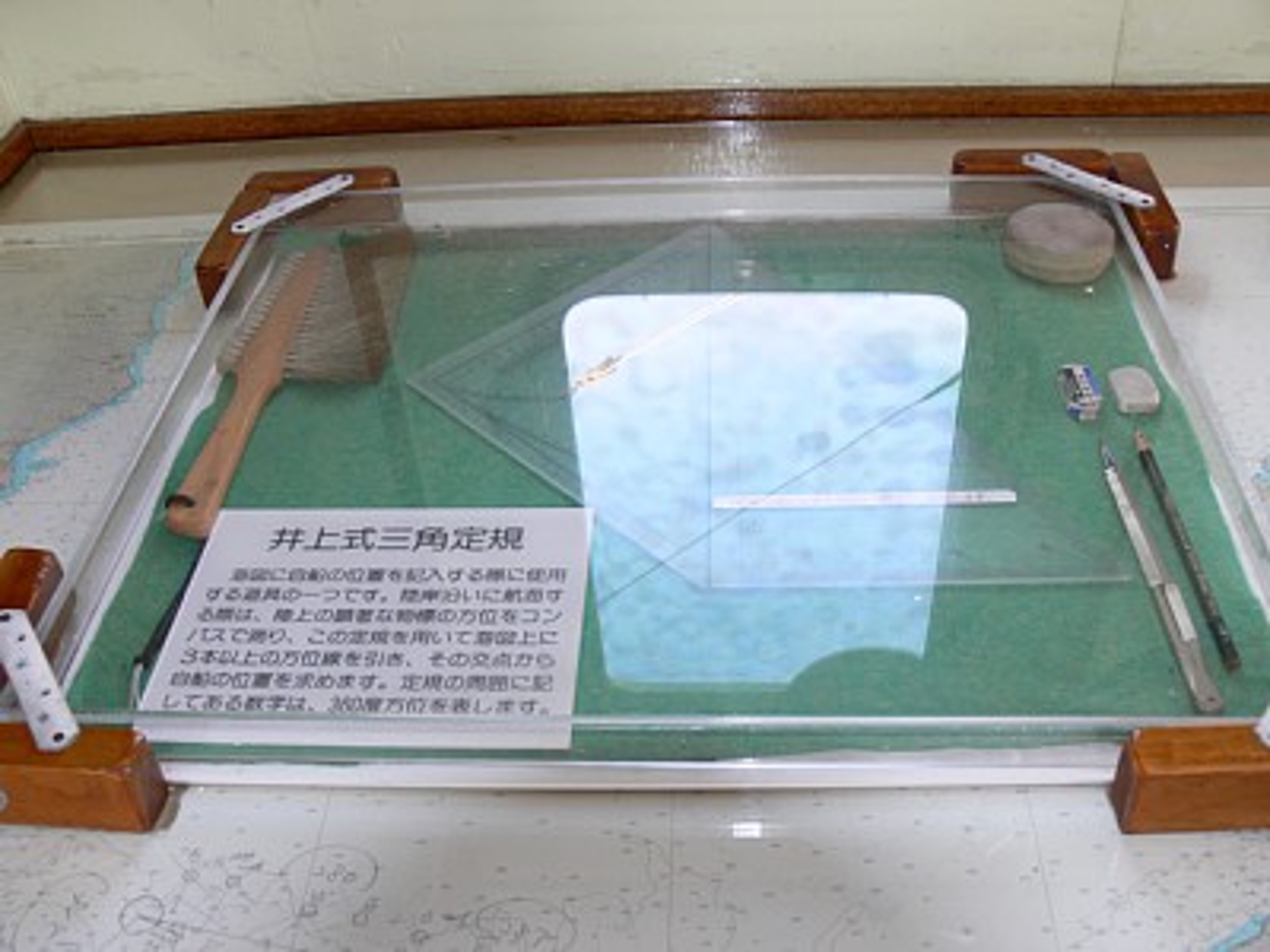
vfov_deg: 40.7
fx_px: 1284
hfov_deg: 52.6
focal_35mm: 35
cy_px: 476
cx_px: 635
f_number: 3.6
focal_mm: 7.4
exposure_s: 1/50
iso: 80
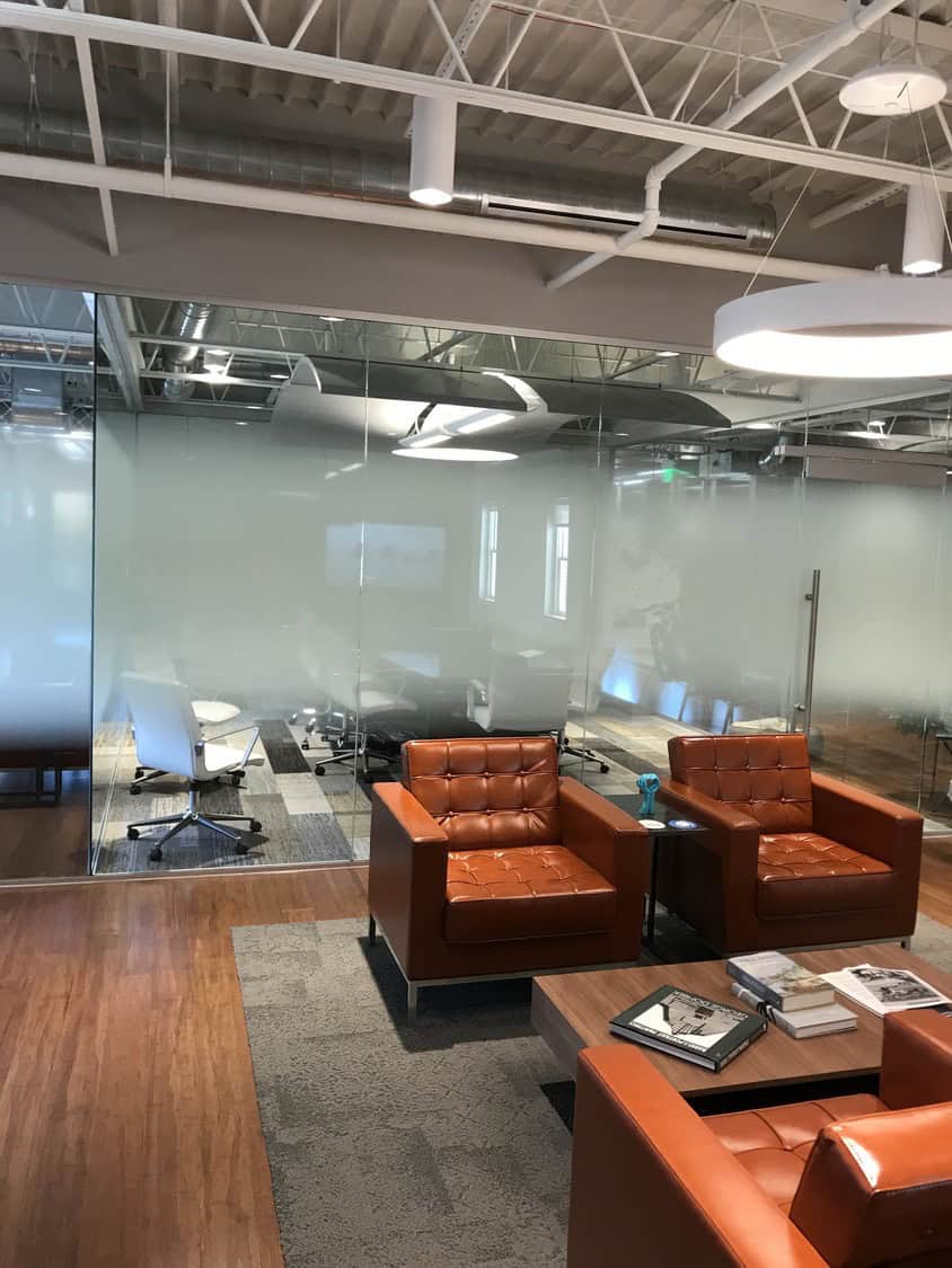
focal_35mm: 28
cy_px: 634
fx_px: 1027
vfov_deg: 63.4
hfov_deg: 49.8
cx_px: 476
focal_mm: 4
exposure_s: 1/24
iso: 40
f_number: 1.8
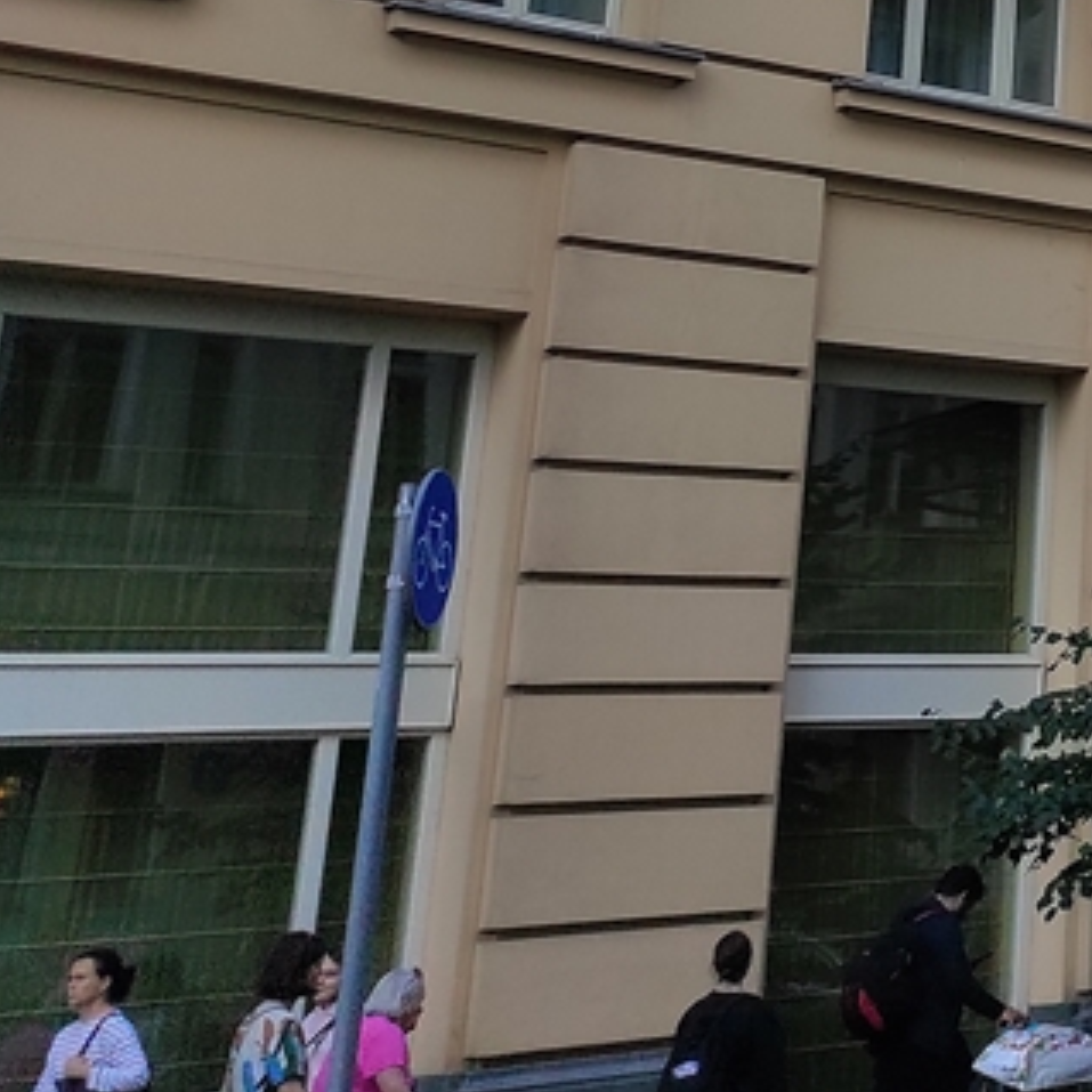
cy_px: -175
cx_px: 1736
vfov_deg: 22.6
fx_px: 2534
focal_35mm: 71
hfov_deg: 20.2
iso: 100
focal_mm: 5.43
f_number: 1.89
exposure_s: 1/1367
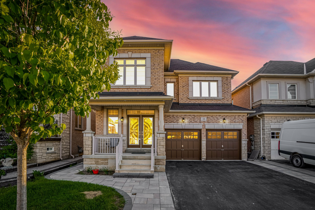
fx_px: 131
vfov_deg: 77.3
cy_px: 105
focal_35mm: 15
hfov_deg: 100.4
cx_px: 158
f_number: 8
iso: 125
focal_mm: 10
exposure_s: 1/60
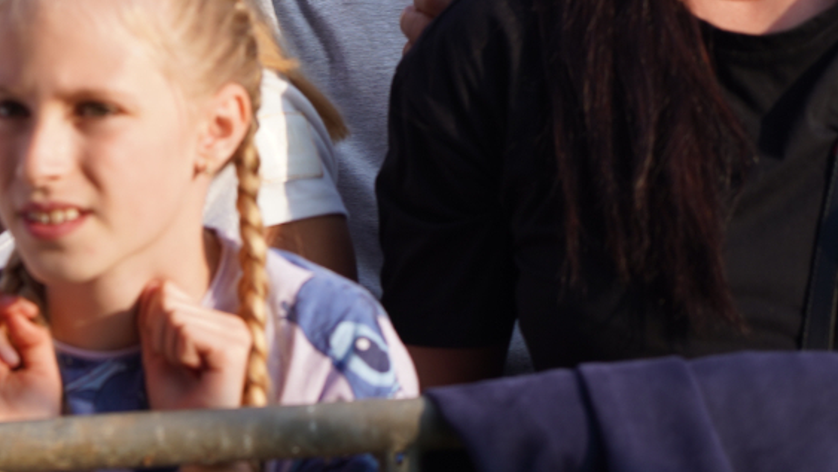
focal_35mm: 254
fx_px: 5645
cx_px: 36
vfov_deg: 4.8
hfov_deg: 8.5
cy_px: -166
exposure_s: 1/320
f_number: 4.5
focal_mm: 105
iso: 100
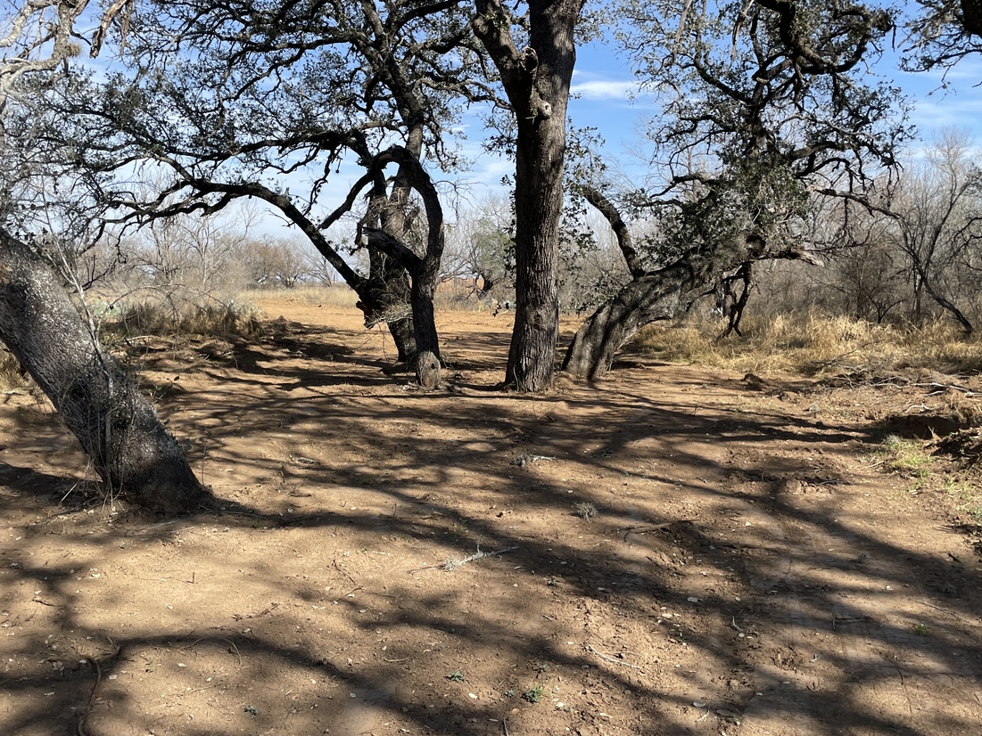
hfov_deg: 53.9
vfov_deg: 41.7
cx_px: 468
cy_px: 328
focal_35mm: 34
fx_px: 965
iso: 32
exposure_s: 1/1887
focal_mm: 4.2
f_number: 1.6
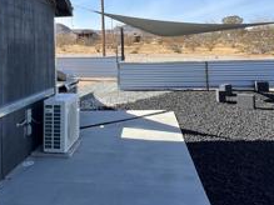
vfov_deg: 36.1
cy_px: 34
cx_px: 104
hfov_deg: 48.6
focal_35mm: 38
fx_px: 301
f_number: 1.8
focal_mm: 1.57
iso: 32
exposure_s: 1/1340
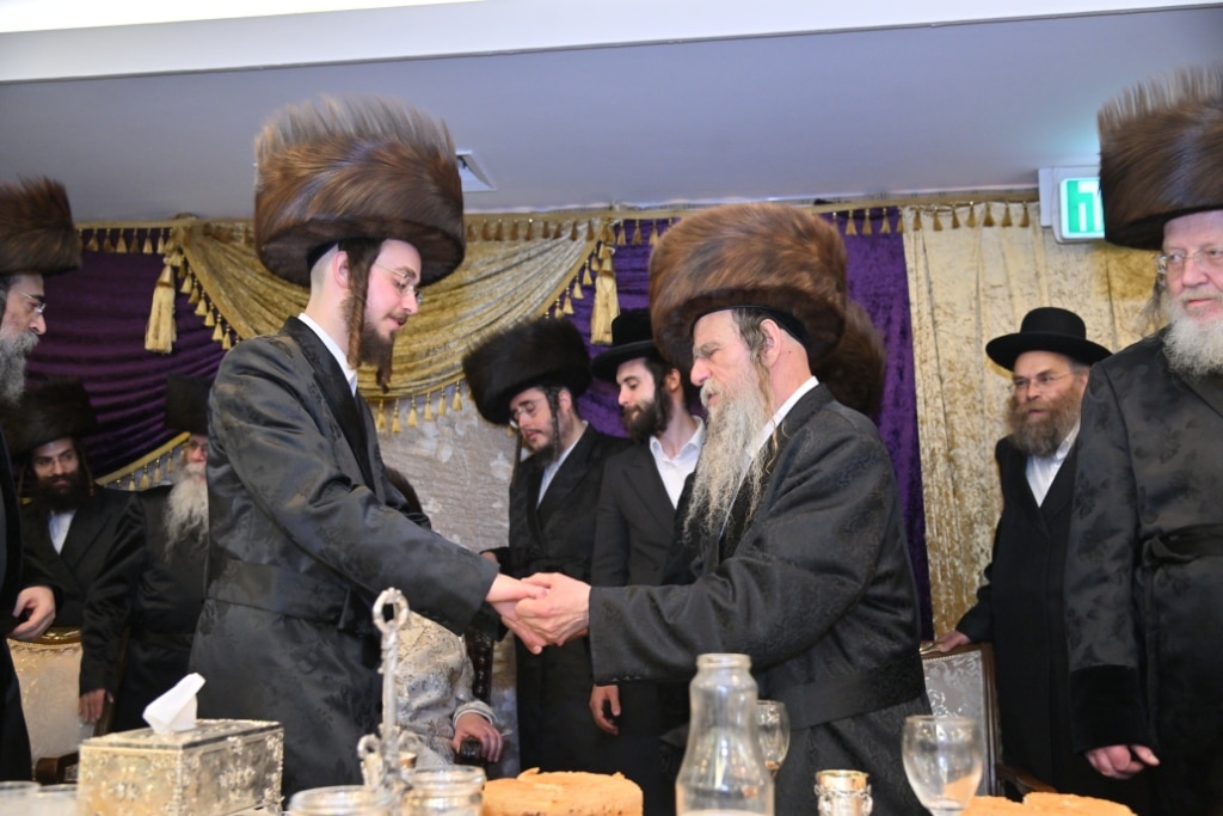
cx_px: 612
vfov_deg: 41.1
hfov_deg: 58.7
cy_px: 408
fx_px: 1087
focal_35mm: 32
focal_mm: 32
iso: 1000
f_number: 4
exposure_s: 1/160
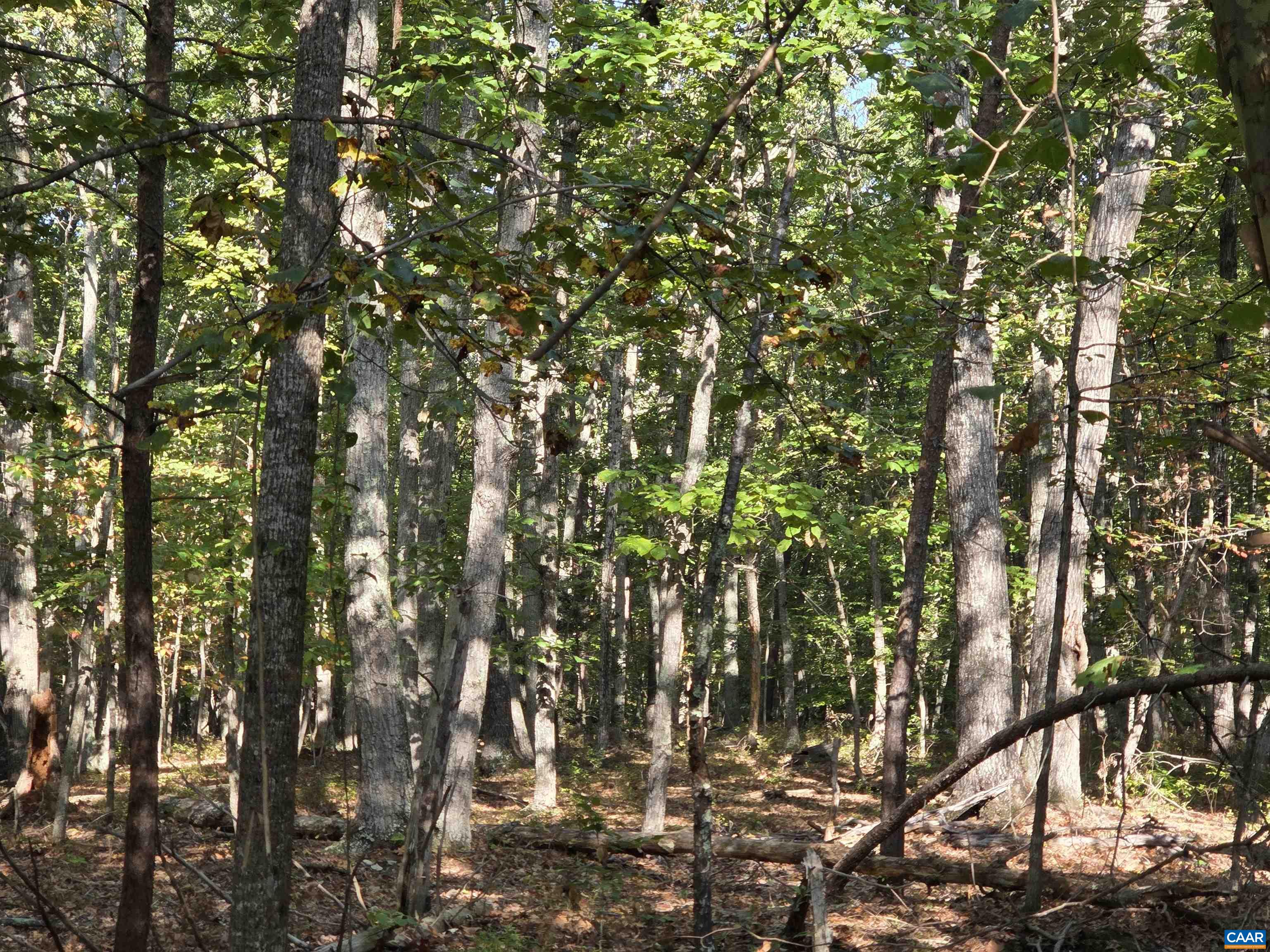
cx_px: 635
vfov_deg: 21.3
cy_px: 476
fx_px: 2531
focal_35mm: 69
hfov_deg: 28.2
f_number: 2.4
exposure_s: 1/120
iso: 40
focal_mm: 7
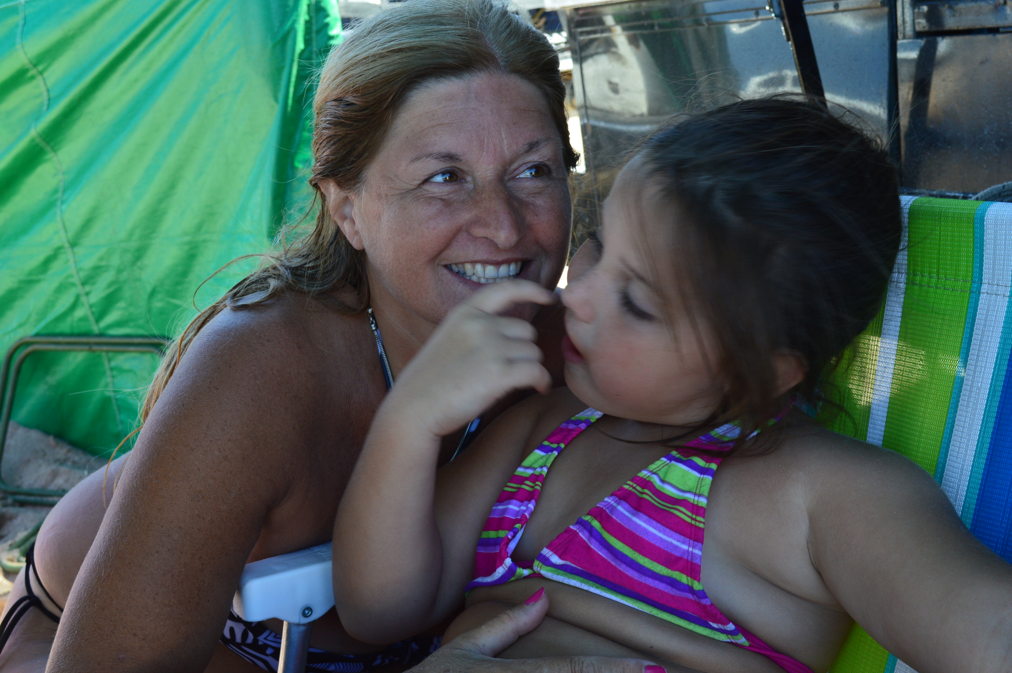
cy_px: 336
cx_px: 506
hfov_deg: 38.9
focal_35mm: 51
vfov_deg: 26.4
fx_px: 1432
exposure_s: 1/80
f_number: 8
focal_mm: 34
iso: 400
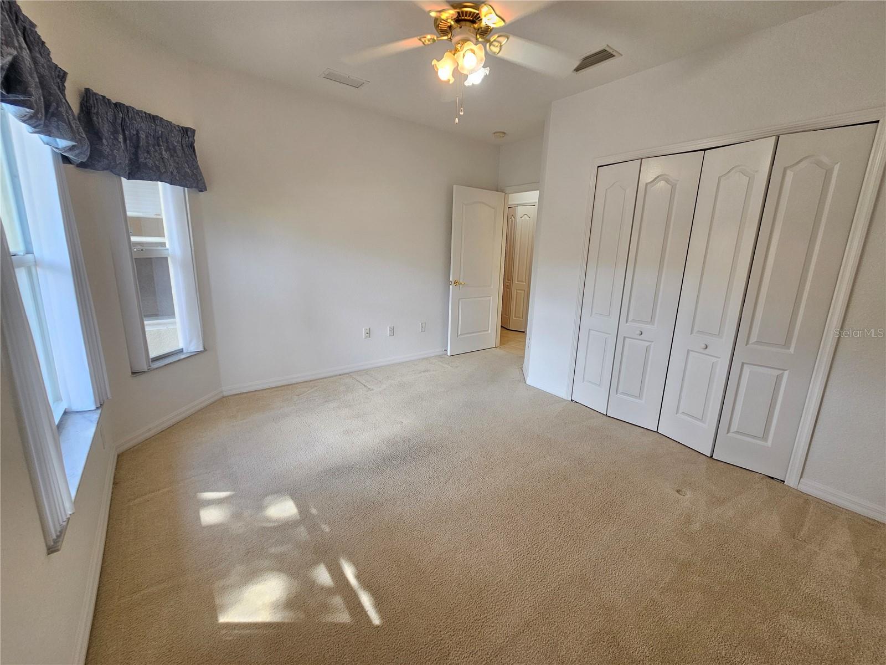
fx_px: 333
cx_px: 443
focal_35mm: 13
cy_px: 332
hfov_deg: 106.2
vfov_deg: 89.9
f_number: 2.2
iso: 64
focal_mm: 2.2
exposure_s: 1/60
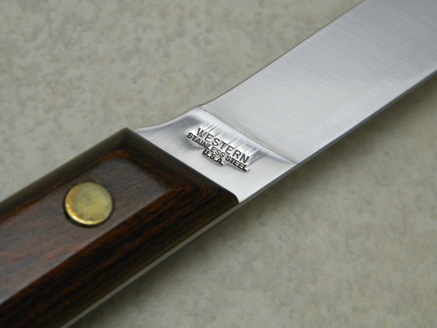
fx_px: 1326
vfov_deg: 14.1
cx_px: 218
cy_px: 164
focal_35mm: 105
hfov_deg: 18.7
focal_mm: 19
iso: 400
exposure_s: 1/32.7
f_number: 4.7
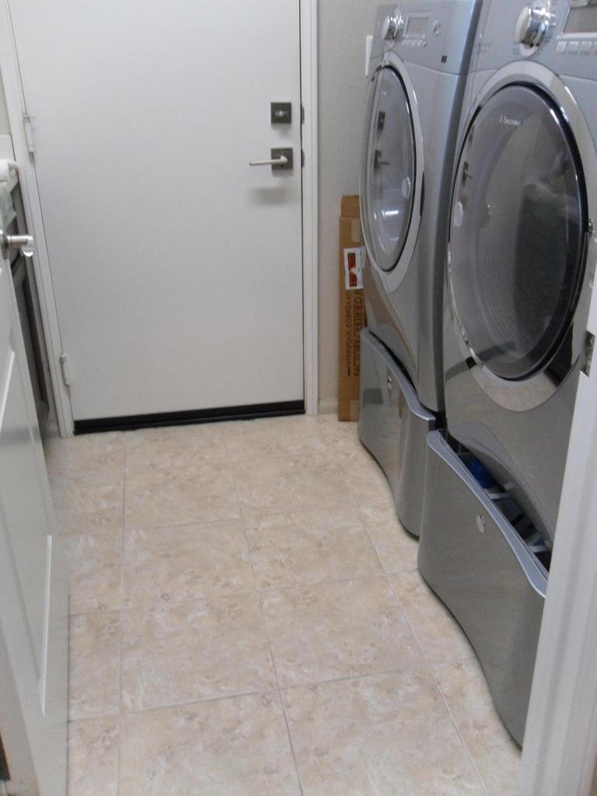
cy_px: 398
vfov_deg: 52.6
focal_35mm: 35
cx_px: 298
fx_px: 805
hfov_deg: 40.7
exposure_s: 1/45
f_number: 3.5
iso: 400
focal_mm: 6.3
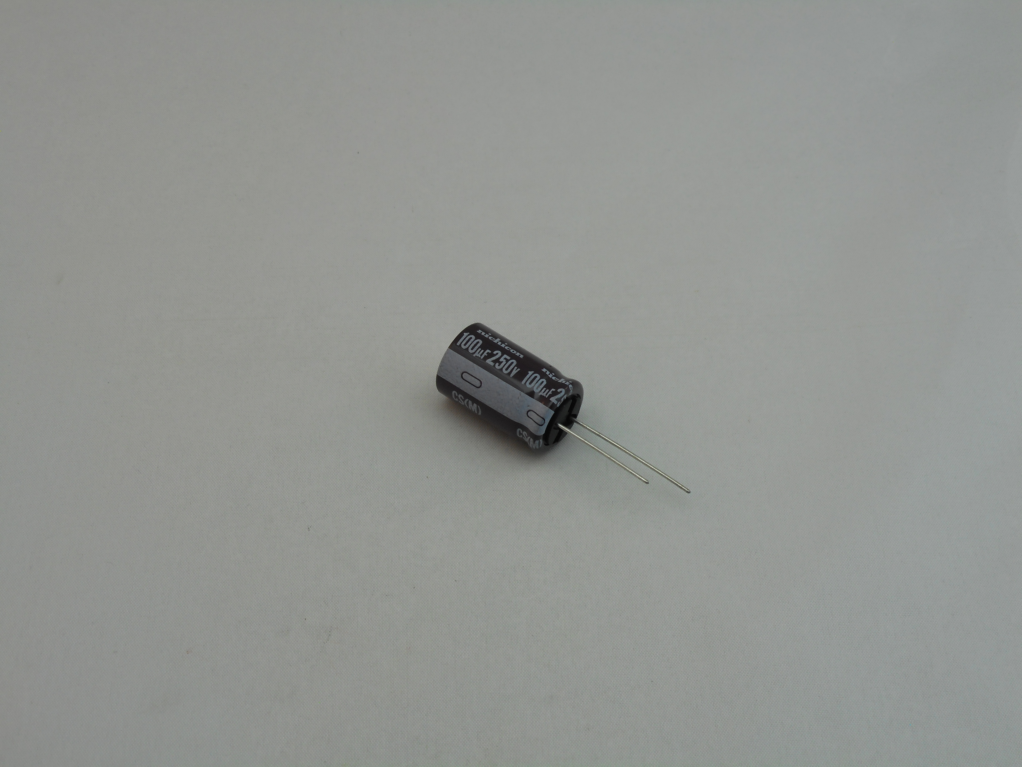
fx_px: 1742
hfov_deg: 32.7
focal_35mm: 59
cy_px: 384
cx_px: 511
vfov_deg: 24.8
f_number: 5.1
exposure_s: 1/50
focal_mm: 10.5
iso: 80
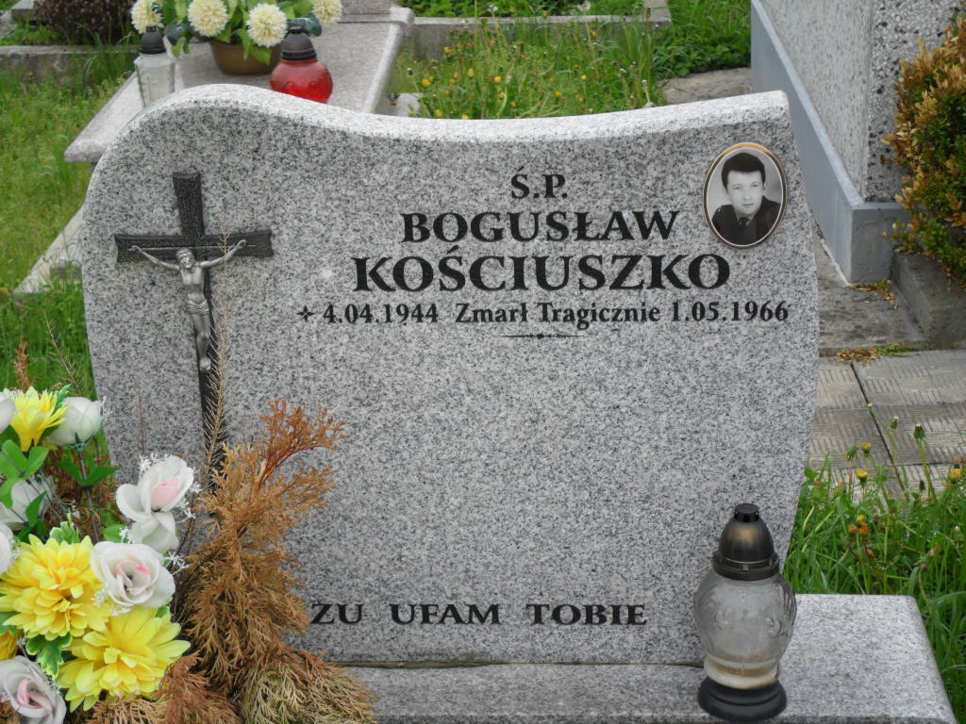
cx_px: 483
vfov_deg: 19.9
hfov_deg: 26.3
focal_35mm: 74
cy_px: 362
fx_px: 2065
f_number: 3.9
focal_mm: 13.2
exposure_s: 1/125
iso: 100
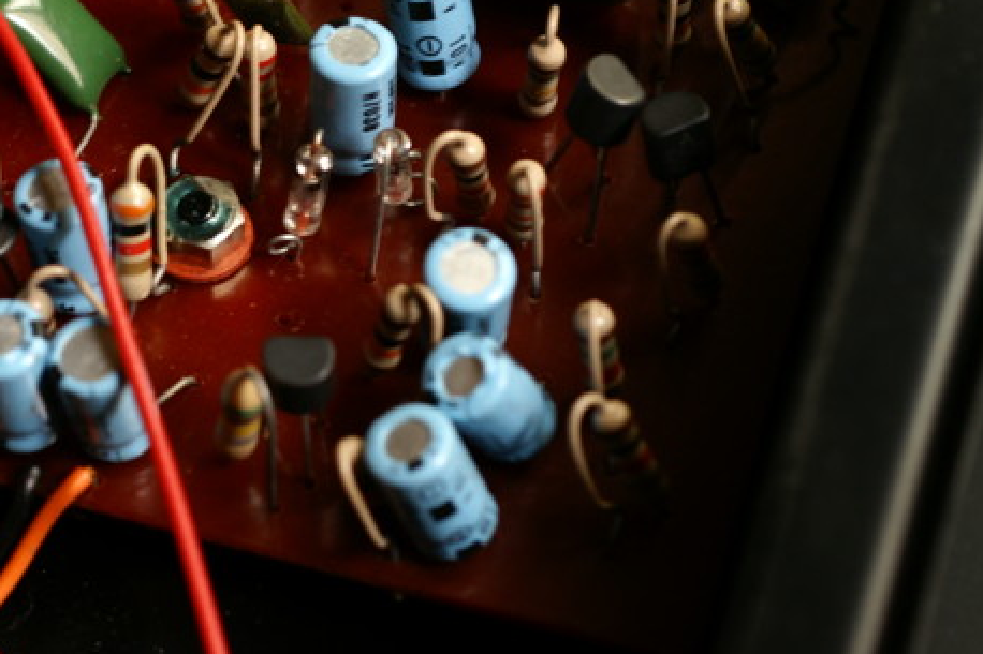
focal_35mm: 131
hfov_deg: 15.5
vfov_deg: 10.4
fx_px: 3576
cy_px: 114
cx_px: 167
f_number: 5.6
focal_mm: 50
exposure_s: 1/10
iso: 200
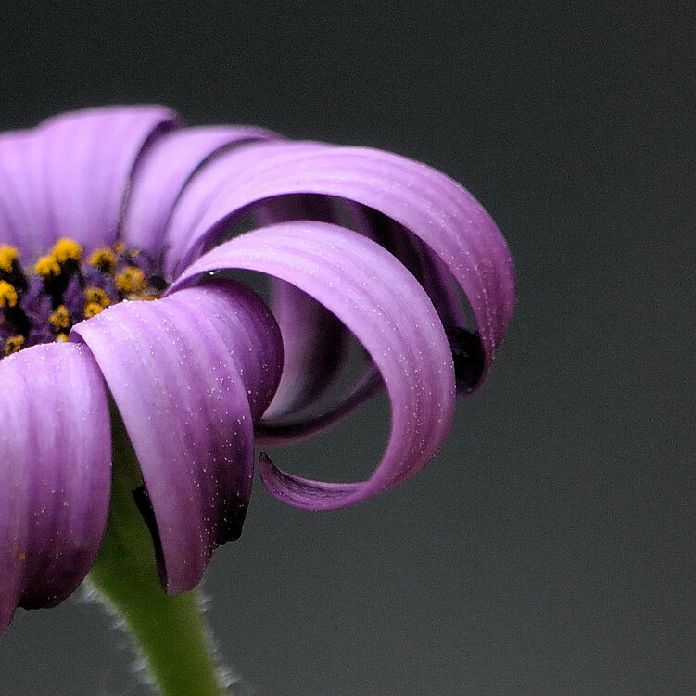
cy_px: 290
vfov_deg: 1.4
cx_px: 185
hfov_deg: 1.4
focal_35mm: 1220
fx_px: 27752
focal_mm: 300
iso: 1000
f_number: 5.6
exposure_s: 1/200
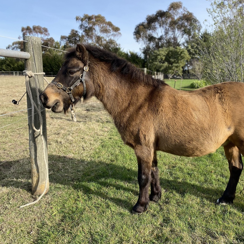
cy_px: 122
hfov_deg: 51.8
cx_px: 157
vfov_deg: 52.5
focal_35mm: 31
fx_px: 247
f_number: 1.8
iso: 32
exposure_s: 1/1157
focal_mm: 4.25
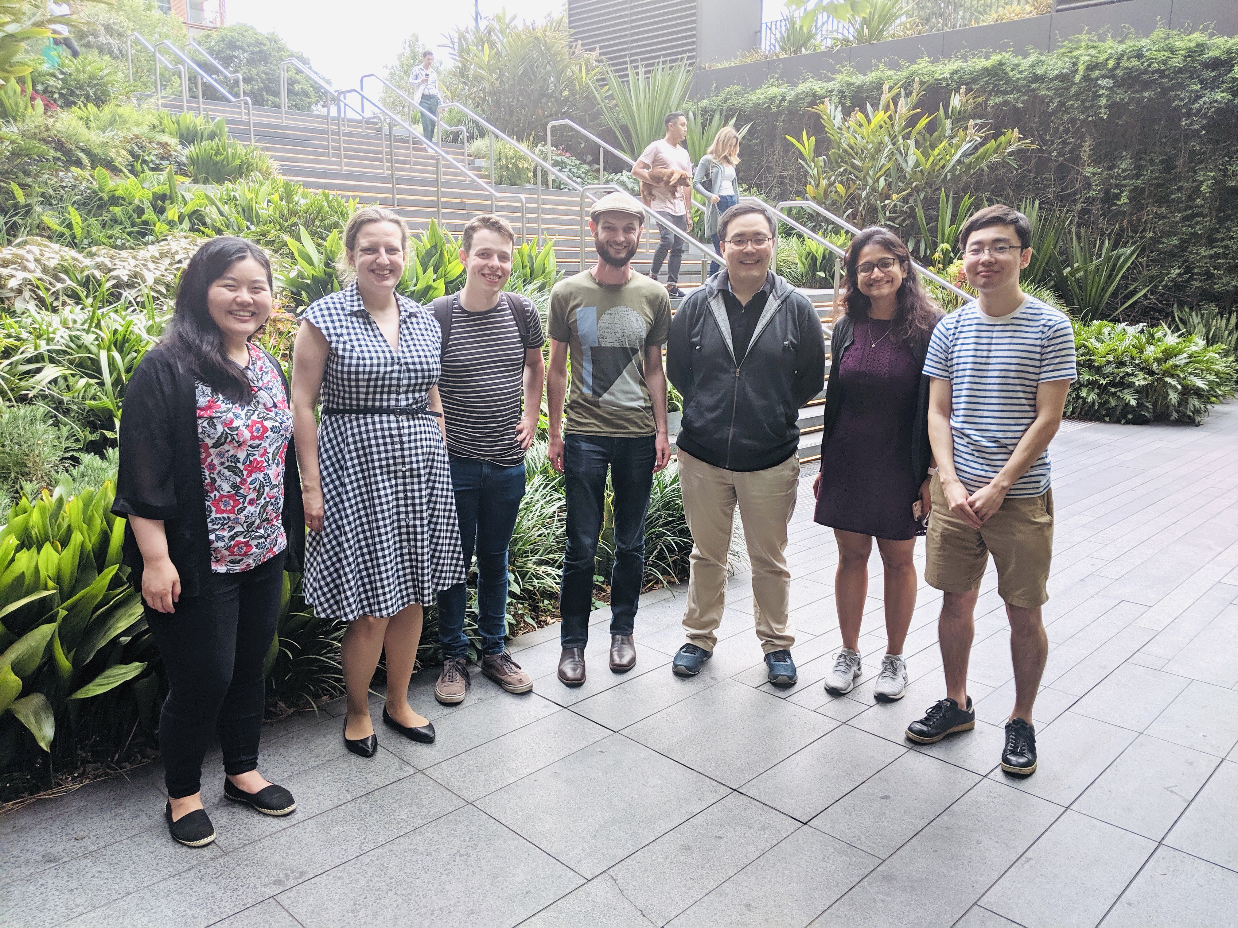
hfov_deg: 65.3
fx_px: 966
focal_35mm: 27
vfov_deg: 51.4
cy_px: 464
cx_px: 619
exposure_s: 1/125
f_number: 1.8
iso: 61
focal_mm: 4.44
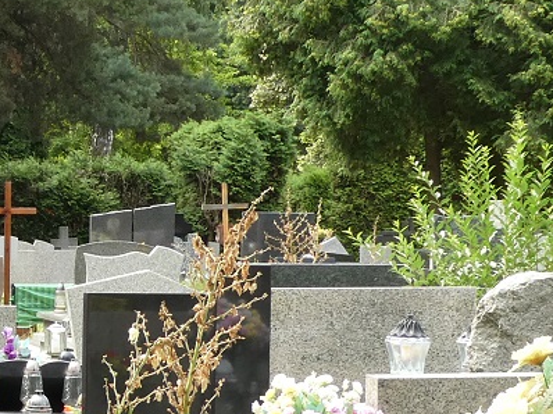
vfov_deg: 8.3
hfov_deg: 10.8
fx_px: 2826
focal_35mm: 177
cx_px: -233
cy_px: 390
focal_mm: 7.8
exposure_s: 1/100
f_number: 3.9
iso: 80
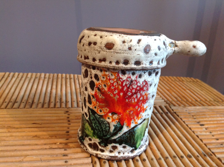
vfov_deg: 40.6
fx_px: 226
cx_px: 112
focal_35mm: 35
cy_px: 84
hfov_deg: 52.7
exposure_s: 1/15
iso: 200
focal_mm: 4.28
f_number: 2.4
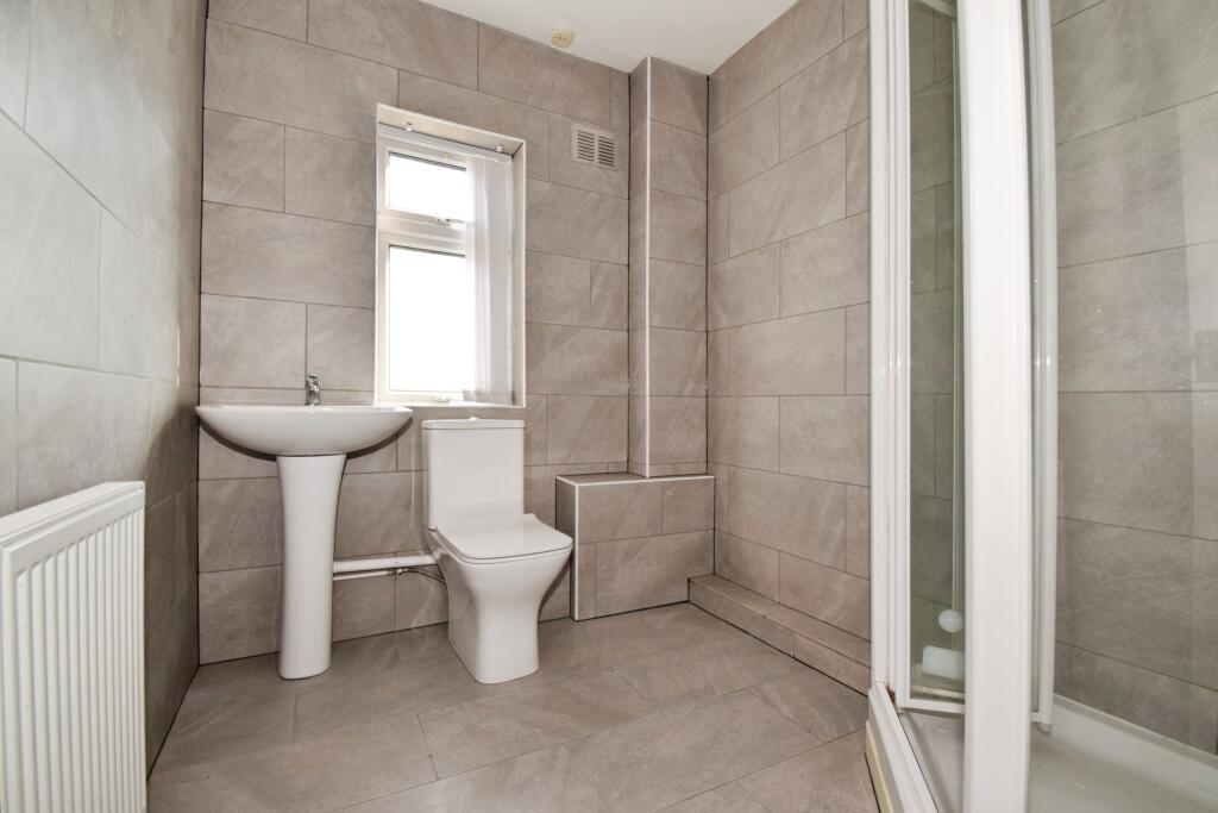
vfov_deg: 77.3
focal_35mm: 15
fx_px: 508
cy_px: 406
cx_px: 609
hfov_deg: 100.4
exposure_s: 1/60
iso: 1000
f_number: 13
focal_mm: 10
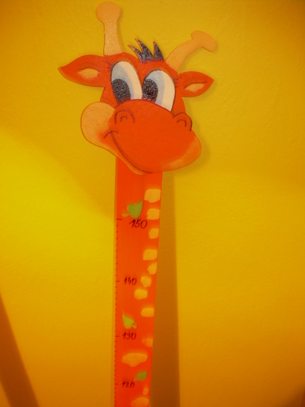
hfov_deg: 37.7
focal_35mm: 38
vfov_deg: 49.0
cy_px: 204
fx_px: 446
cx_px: 152
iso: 71
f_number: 2.8
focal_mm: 6.3
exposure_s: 1/2.4
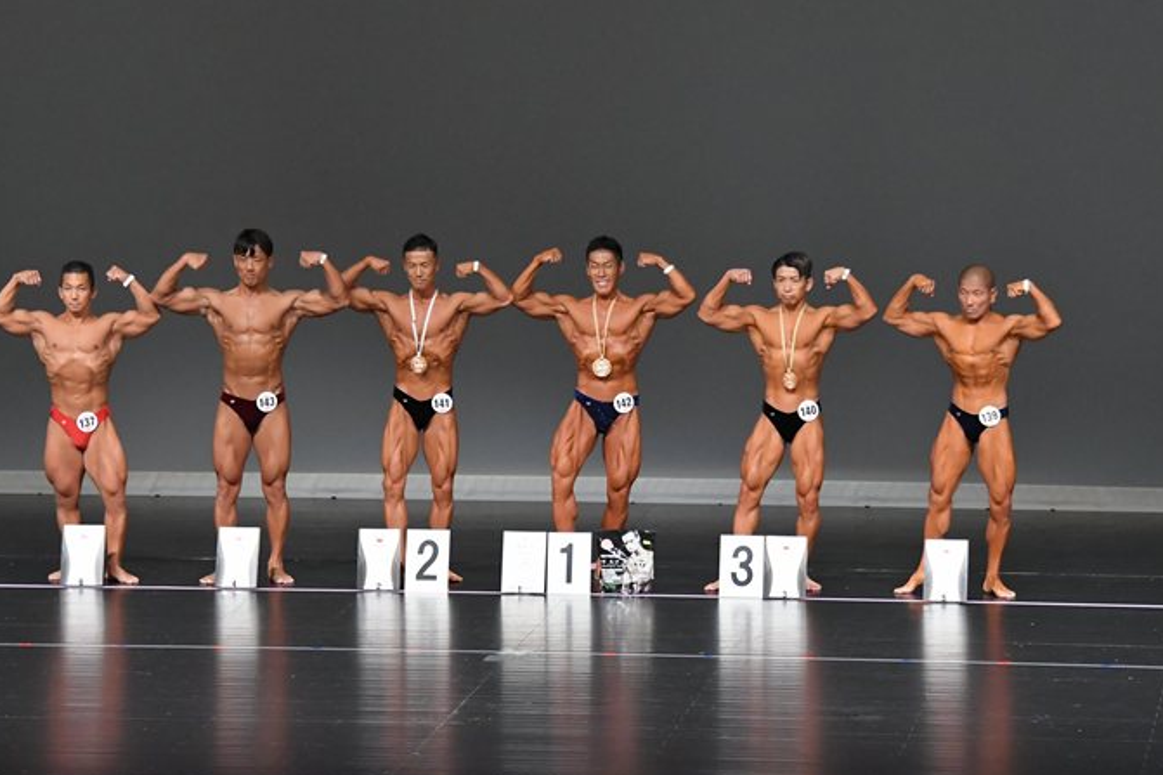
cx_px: 580
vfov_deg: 7.1
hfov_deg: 10.6
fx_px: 6265
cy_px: 357
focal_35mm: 194
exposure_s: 1/400
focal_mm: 112
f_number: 5.6
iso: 5000
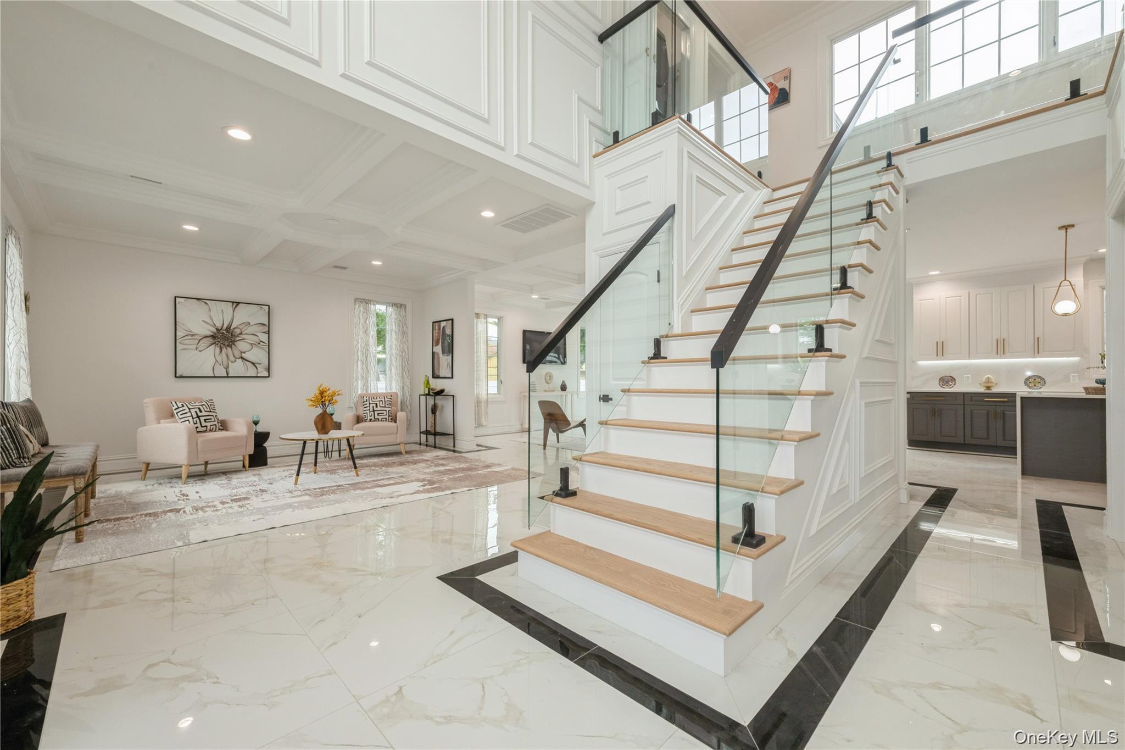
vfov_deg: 81.2
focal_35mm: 14
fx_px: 437
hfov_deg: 104.3
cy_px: 375
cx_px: 562
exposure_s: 1/30
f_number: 11
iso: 400
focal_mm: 14
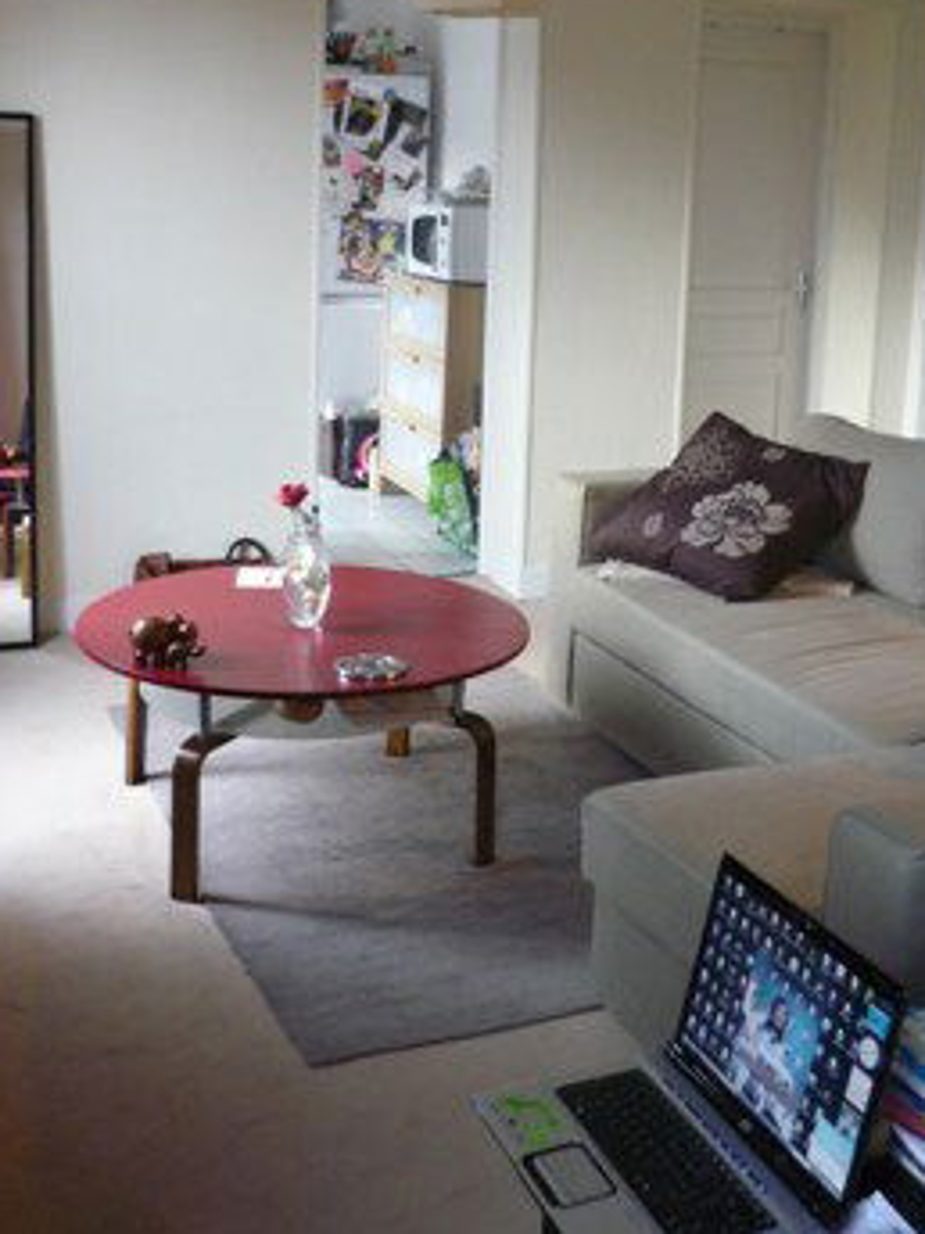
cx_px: 480
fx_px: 1532
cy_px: 434
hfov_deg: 33.6
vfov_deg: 43.4
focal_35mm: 43
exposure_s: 1/15
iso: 400
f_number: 2.8
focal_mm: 5.5
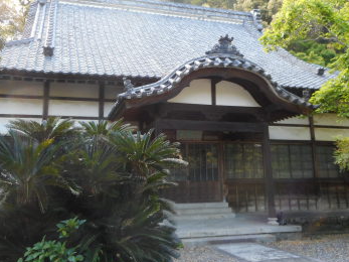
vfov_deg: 39.5
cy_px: 108
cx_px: 185
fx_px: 363
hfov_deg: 51.3
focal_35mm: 36
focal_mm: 4.5
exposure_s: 1/40
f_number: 3.7
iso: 80
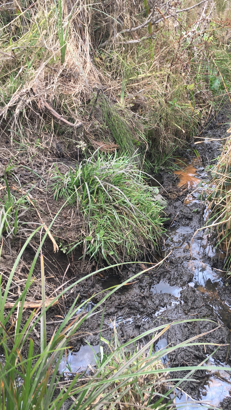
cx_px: 173
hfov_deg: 30.7
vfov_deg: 52.7
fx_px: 414
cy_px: 189
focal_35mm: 38
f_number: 2.2
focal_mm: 4.15
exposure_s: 1/214
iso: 25
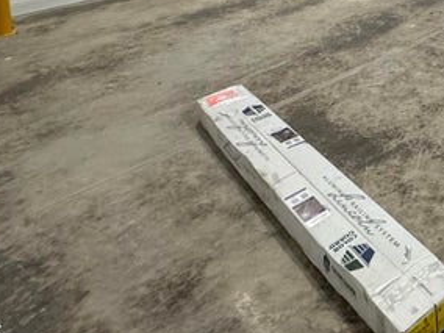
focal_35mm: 42
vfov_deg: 27.4
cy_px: -122
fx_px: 539
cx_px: 546
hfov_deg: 34.6
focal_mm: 2.22
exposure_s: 1/120
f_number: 2.2
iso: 320
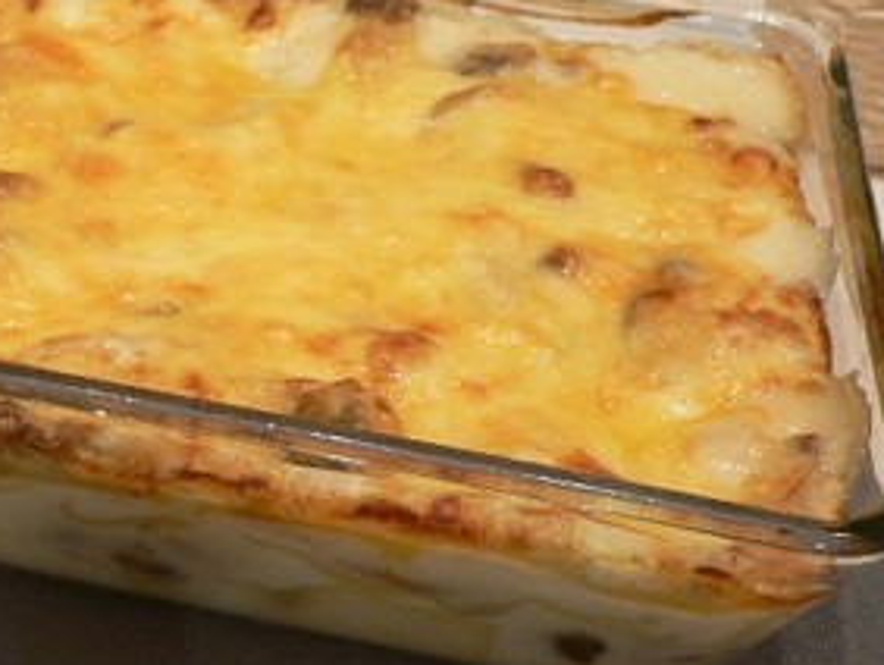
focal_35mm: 62
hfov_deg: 30.4
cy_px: 359
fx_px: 1585
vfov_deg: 23.7
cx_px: 166
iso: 150
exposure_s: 1/13
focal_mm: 5.8
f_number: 2.8
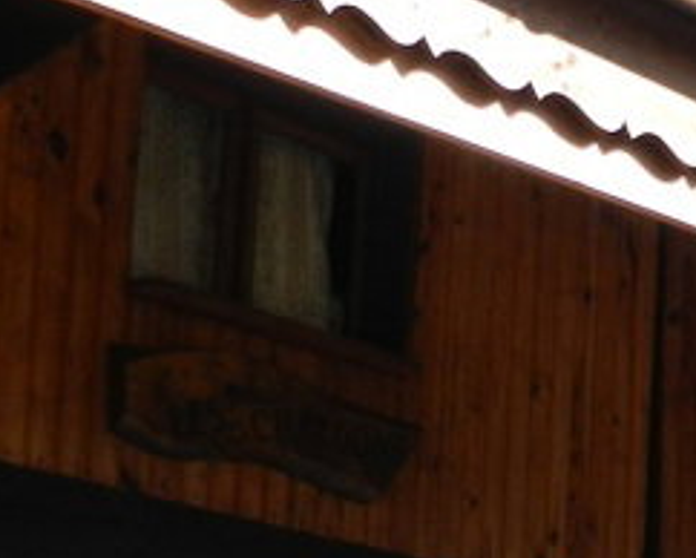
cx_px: 667
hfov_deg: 19.7
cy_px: 754
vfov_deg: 15.3
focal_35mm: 95
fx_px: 1958
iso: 160
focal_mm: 4
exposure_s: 1/400
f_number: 3.4
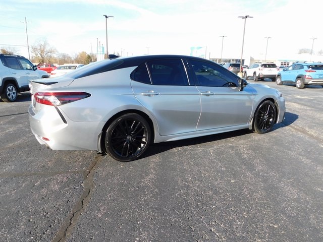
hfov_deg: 69.4
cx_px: 162
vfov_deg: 54.9
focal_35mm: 25
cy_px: 121
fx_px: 233
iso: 125
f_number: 3.1
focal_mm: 4.5
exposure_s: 1/640
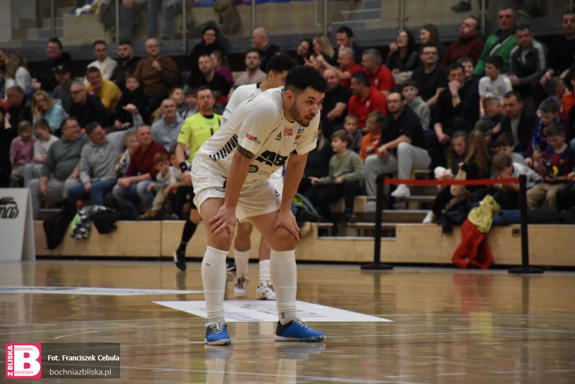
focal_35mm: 210
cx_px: 288
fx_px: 3354
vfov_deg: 6.5
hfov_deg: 9.8
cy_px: 192
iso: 5600
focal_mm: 140
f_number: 5.6
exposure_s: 1/500
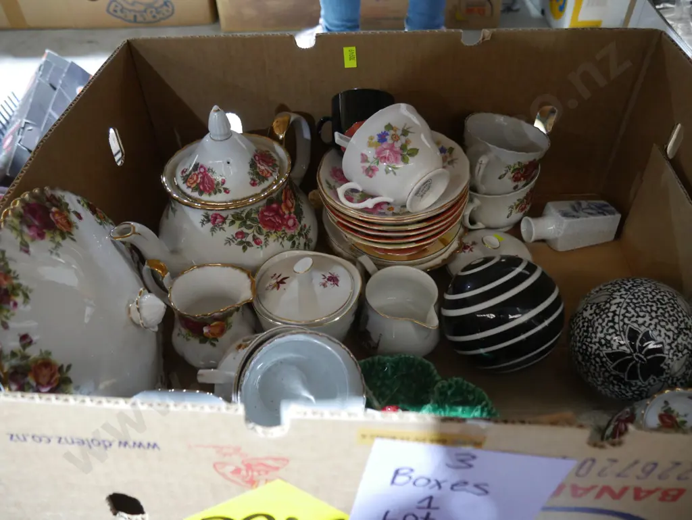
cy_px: 260
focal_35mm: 28
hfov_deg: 63.4
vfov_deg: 49.8
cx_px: 346
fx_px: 560
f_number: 3.5
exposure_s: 1/60
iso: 2000
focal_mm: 14
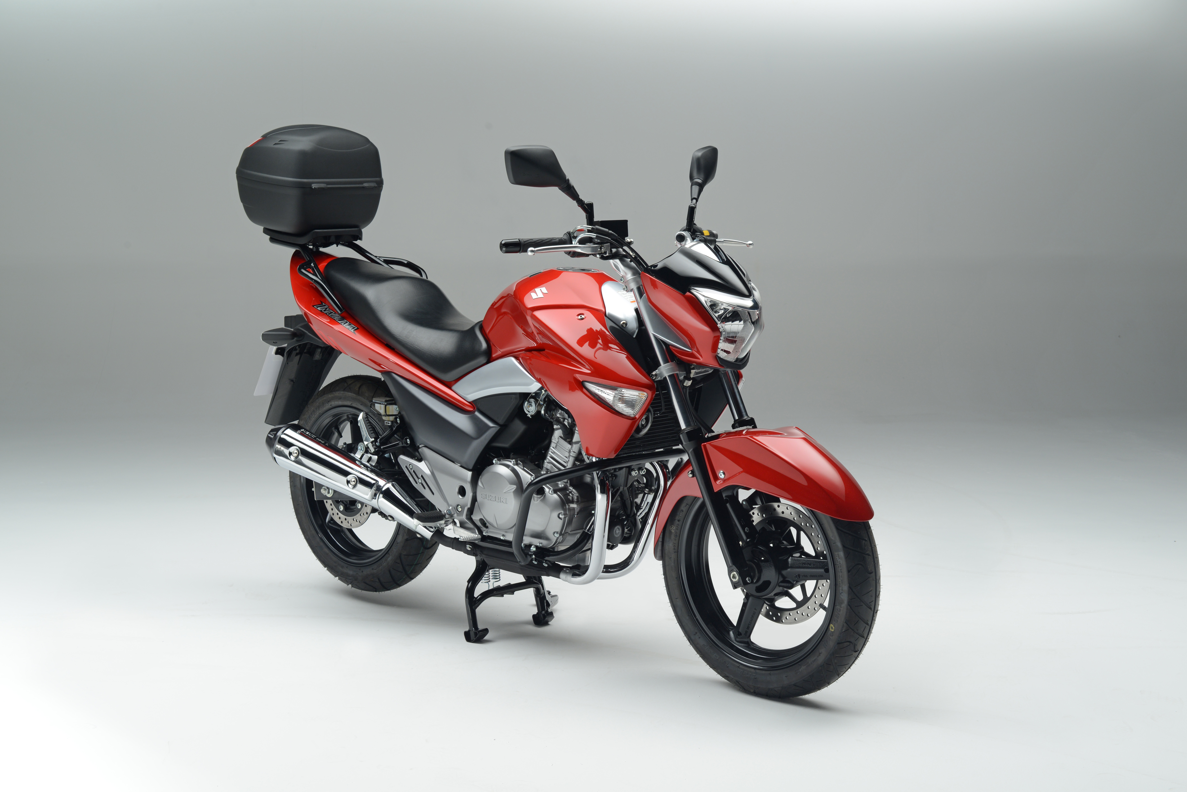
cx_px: 594
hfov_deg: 39.6
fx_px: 1649
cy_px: 396
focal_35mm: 50
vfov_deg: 27.0
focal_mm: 50
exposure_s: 1/3
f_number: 11
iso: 250
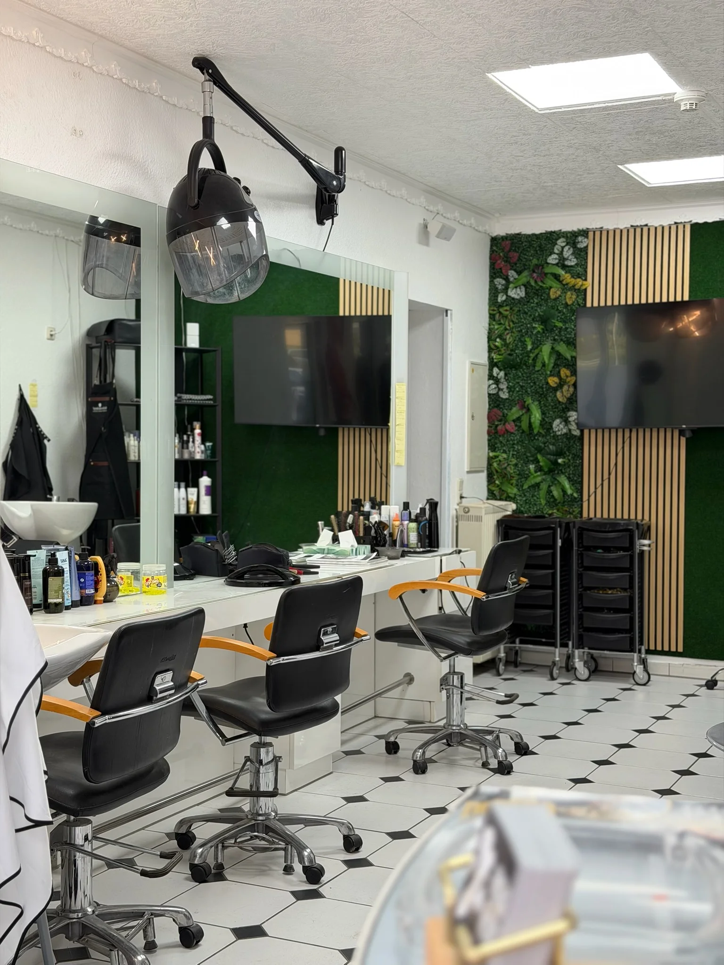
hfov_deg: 30.3
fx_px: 1339
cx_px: 362
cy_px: 482
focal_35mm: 48
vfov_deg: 39.7
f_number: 1.78
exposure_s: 1/50
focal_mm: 6.76
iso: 64
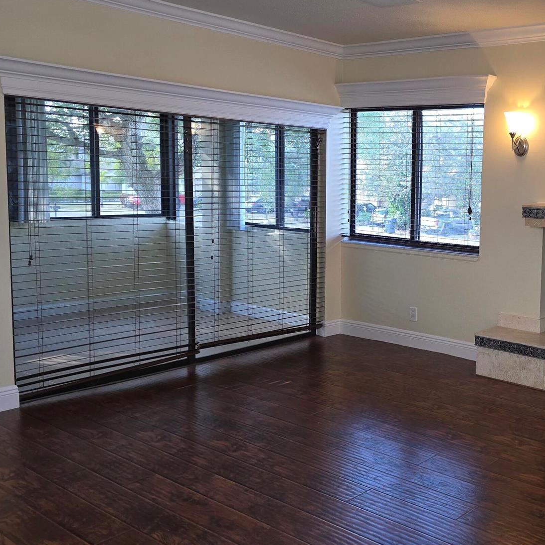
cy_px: 249
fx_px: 677
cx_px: 470
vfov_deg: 43.8
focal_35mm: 38
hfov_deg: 41.1
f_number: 1.7
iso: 80
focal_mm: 6.3
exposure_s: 1/60
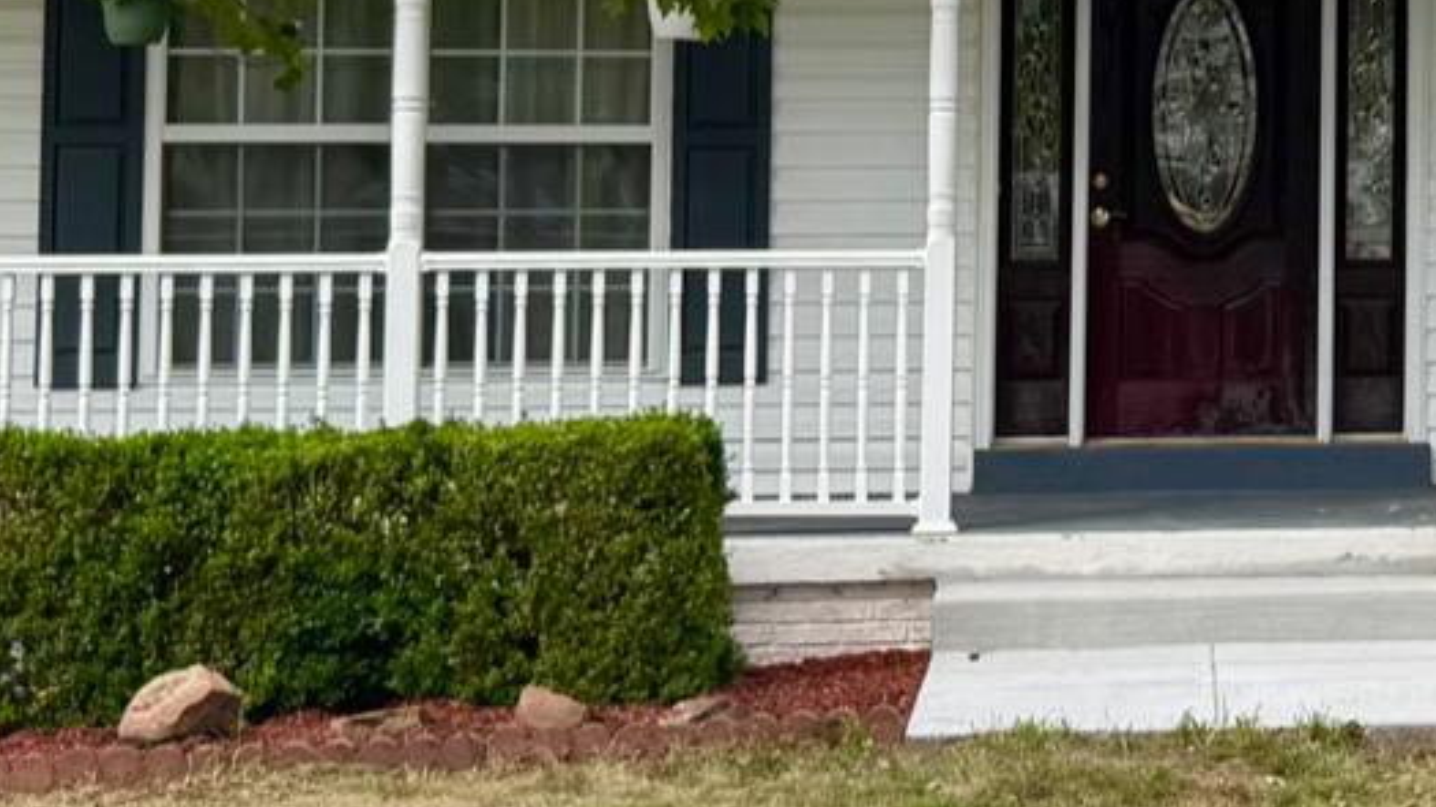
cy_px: -105
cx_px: 1849
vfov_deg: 11.7
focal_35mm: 102
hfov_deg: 19.4
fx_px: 3883
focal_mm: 6.76
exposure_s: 1/1172
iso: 80
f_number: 1.78
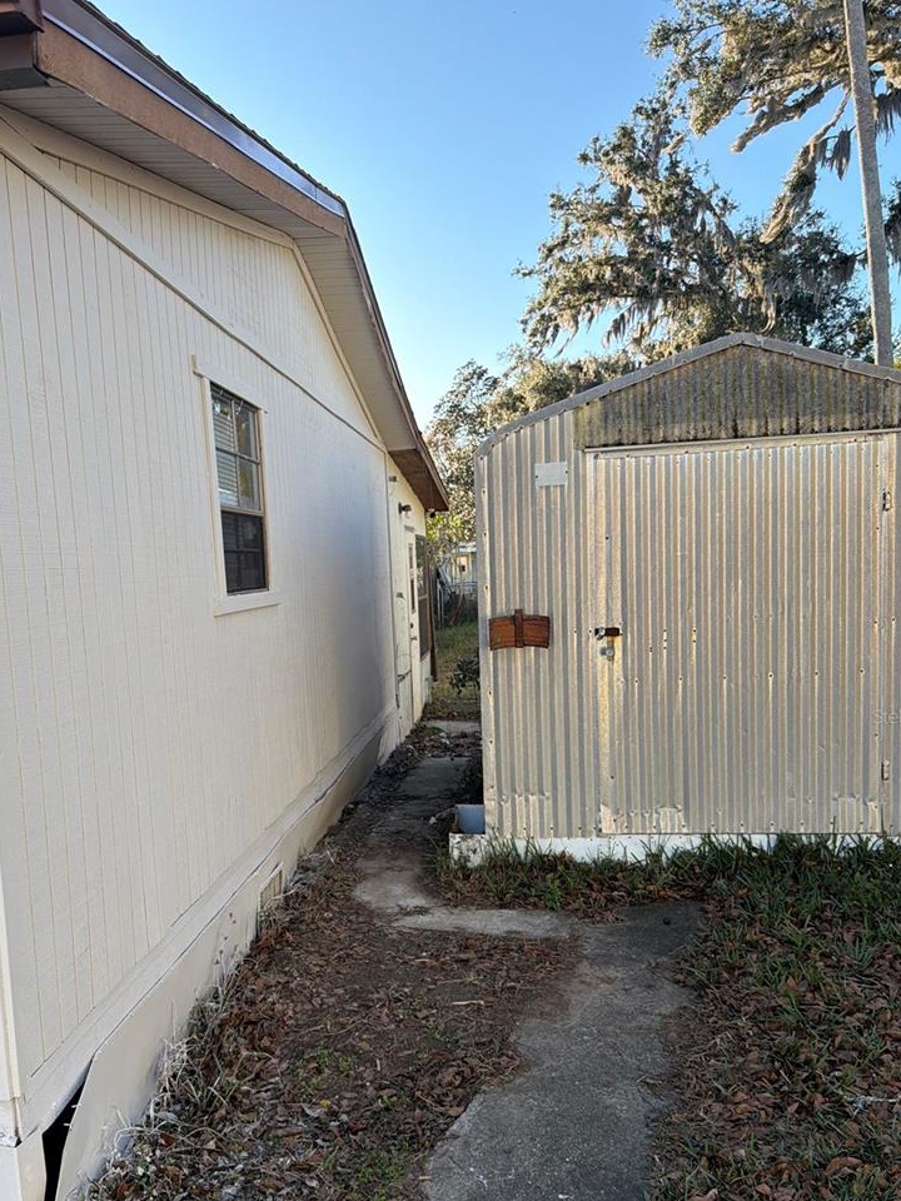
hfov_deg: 46.7
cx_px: 398
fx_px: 1041
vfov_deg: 59.5
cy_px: 716
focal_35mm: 30
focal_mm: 6.76
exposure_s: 1/1075
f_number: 1.78
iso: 100
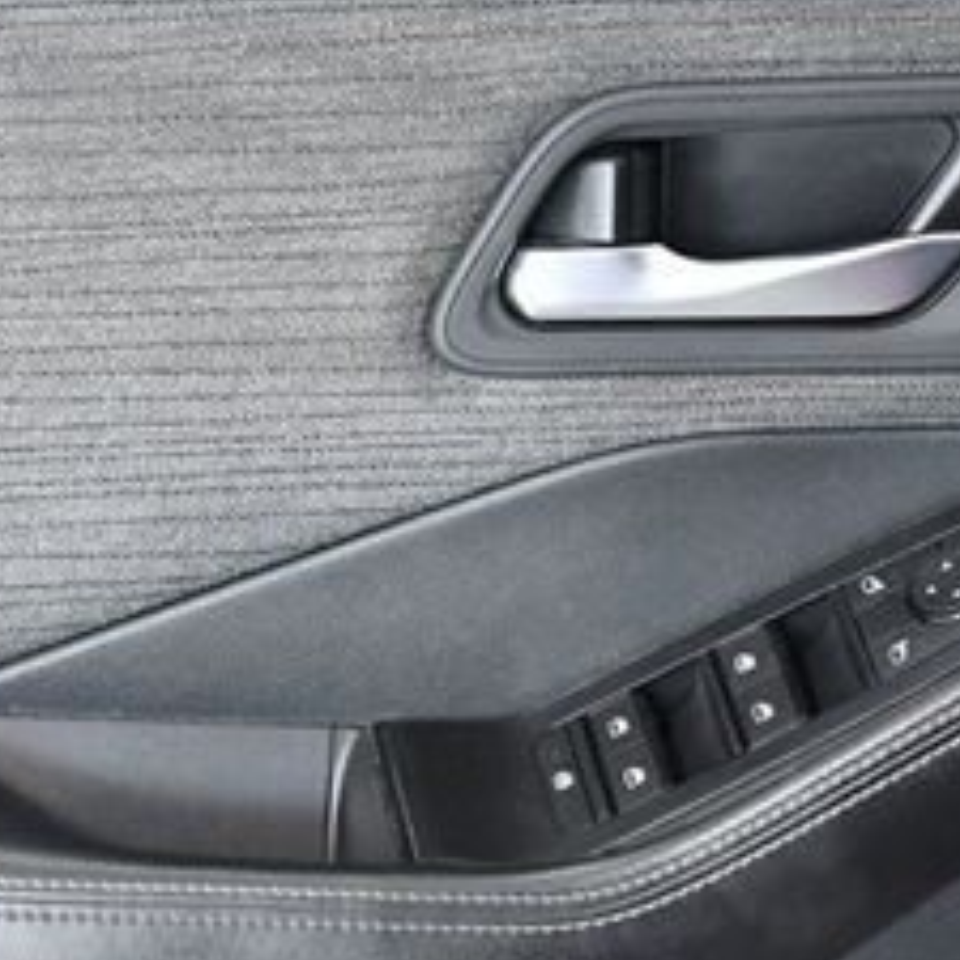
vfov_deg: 12.0
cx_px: 482
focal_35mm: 145
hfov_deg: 12.0
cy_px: 811
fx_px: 4550
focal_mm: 40
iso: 2500
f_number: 5.6
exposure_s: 1/125
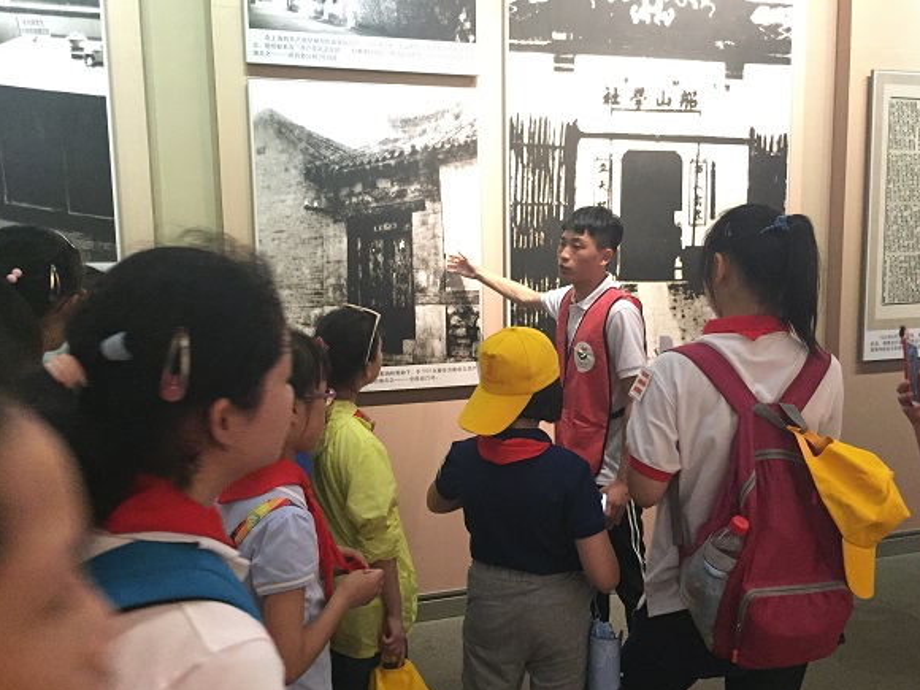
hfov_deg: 60.0
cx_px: 470
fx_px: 797
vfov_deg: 46.8
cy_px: 343
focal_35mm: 30
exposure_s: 1/17
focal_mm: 4.15
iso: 250
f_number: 2.2
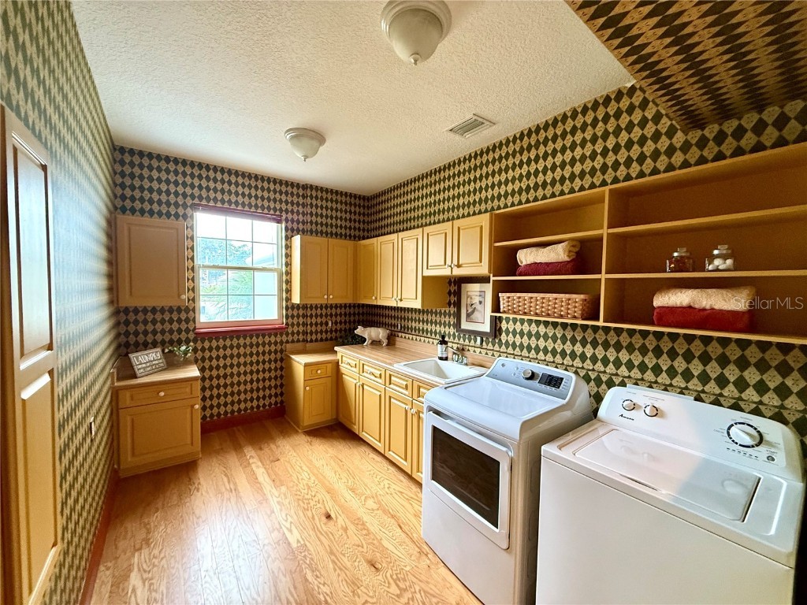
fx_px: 326
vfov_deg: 85.7
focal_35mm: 14
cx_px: 404
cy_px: 302
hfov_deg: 102.1
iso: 400
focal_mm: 2.22
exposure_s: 1/60
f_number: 2.2
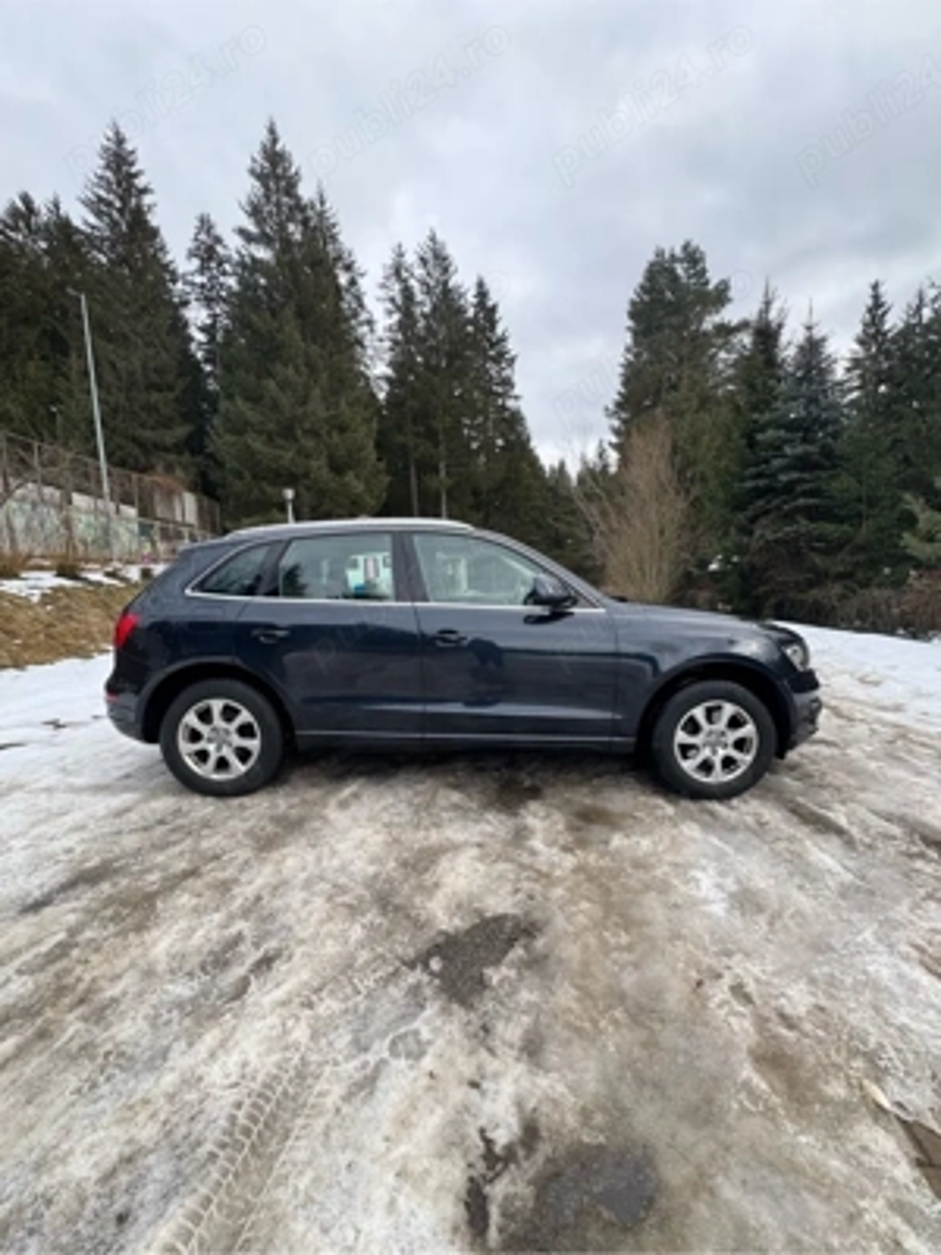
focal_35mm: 14
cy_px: 628
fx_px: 507
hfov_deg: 85.7
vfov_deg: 102.1
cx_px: 470
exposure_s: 1/245
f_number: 2.2
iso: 40
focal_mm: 2.22
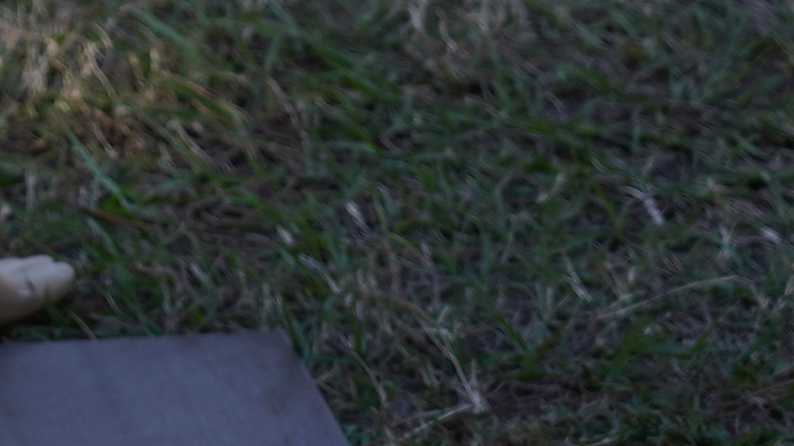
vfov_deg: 3.6
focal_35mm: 334
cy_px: -635
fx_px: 7030
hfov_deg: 6.4
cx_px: -475
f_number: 4
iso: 100
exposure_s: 1/250
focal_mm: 57
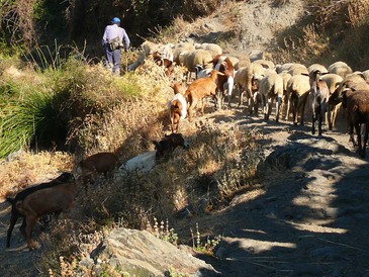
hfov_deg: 12.8
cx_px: 104
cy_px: 58
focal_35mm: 154
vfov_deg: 9.6
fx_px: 1642
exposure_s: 1/125
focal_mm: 15.9
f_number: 4
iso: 100
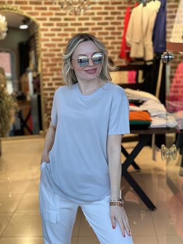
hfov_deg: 19.1
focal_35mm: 77
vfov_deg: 25.3
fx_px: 542
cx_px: 92
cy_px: 122
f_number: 2.8
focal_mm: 9
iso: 125
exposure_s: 1/100
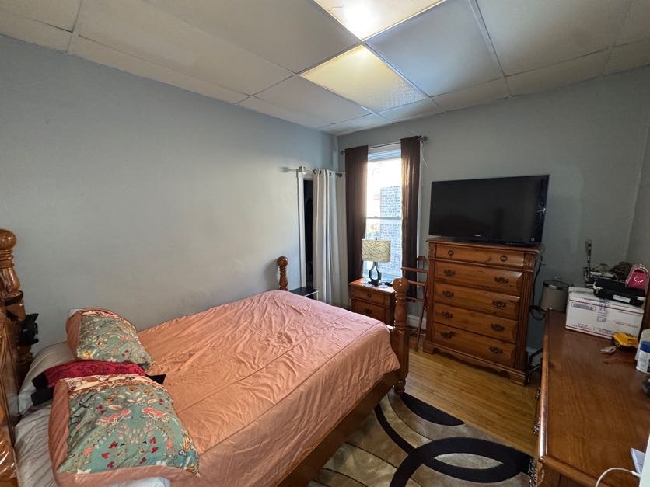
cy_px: 244
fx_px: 263
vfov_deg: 85.7
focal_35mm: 14
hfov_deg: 102.1
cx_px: 325
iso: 500
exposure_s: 1/60
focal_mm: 2.22
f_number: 2.2
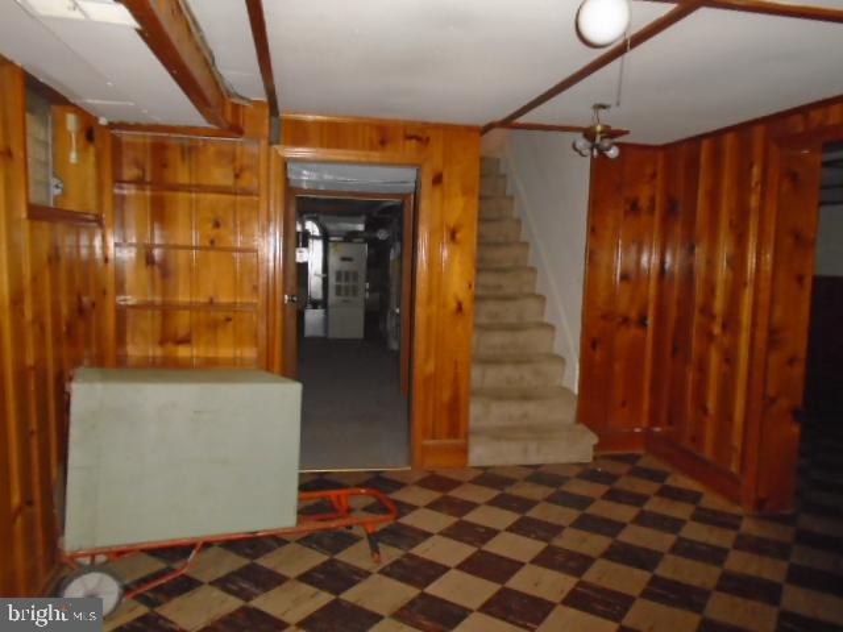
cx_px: 422
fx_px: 633
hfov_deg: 67.3
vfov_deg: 53.1
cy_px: 316
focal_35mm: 26
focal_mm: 4.6
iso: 640
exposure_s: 1/30
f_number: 3.2
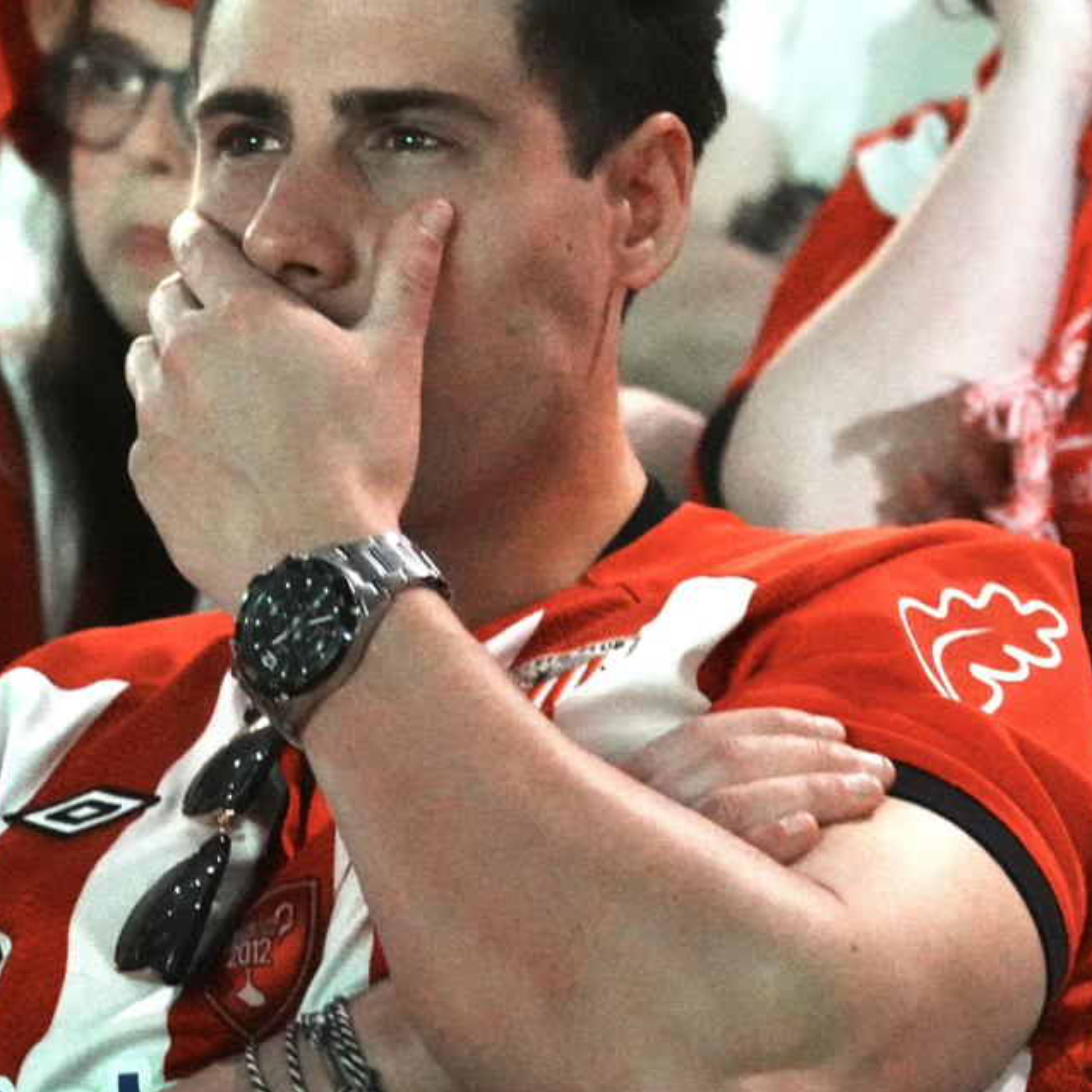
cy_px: 141
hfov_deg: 6.6
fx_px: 9422
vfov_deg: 6.6
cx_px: 739
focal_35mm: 264
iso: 12800
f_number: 4
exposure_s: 1/90
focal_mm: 99
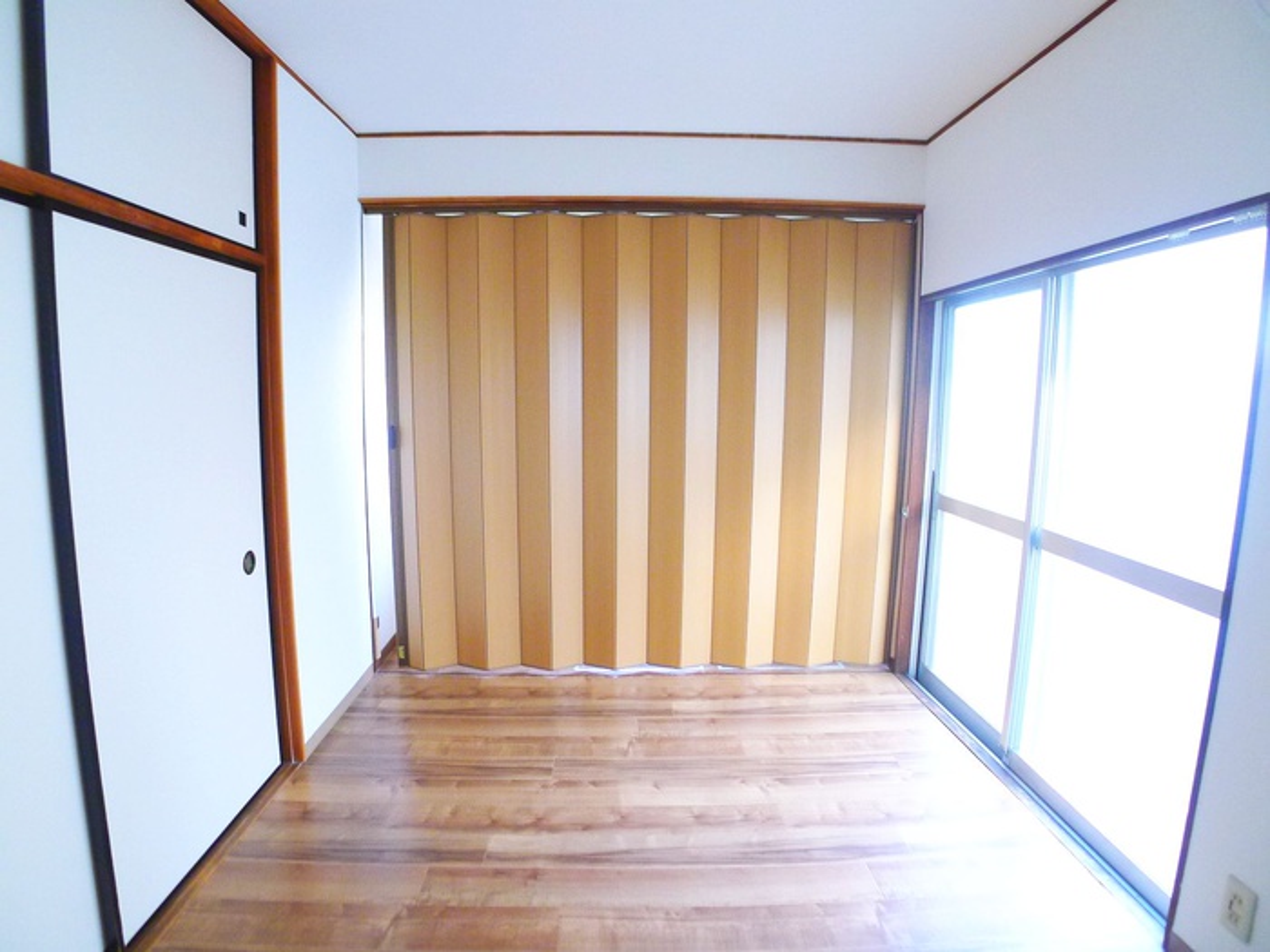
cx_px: 635
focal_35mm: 24
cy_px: 476
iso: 400
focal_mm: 5.1
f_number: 2
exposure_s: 1/30
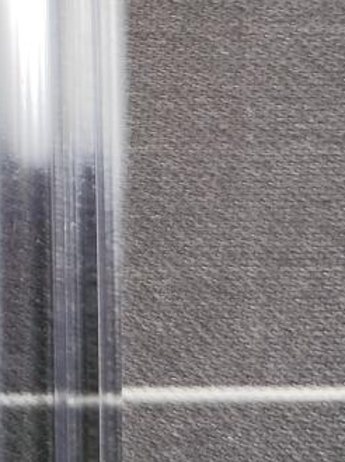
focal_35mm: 126
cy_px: -65
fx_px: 1678
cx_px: -561
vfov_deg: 15.2
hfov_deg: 9.9
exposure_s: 1/100
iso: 64
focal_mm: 6.14
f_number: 1.65
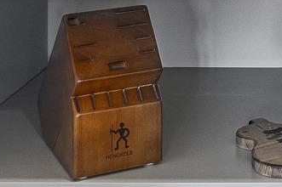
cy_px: -177
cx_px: 492
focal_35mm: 121
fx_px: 947
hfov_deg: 14.9
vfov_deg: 10.5
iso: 640
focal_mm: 16
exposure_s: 4
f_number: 11
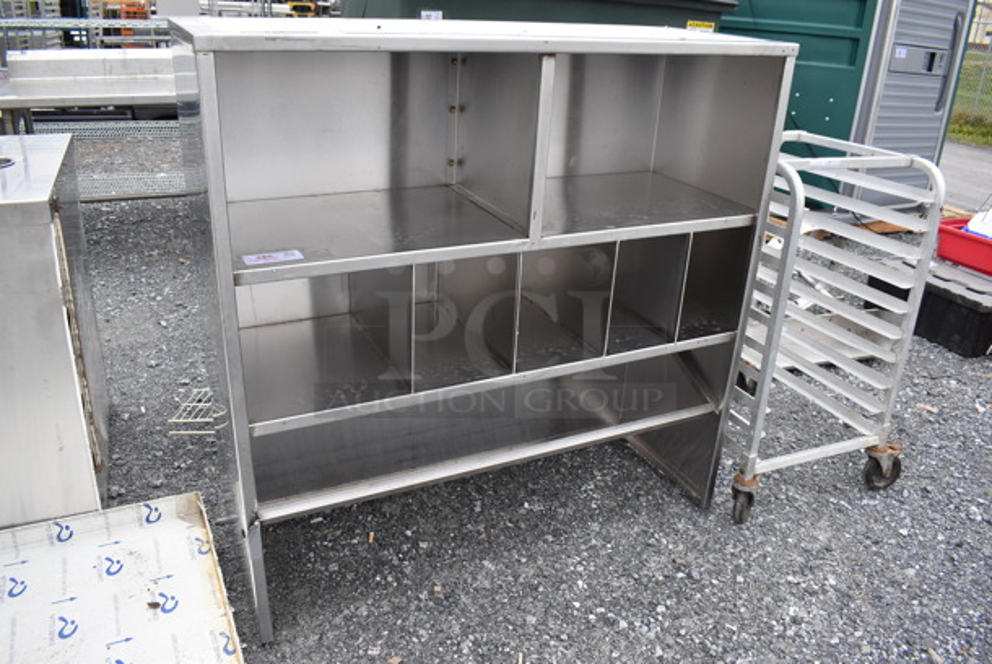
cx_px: 496
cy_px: 332
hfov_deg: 67.3
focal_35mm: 27
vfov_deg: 48.0
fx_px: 745
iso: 200
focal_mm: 18
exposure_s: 1/160
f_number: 5.6
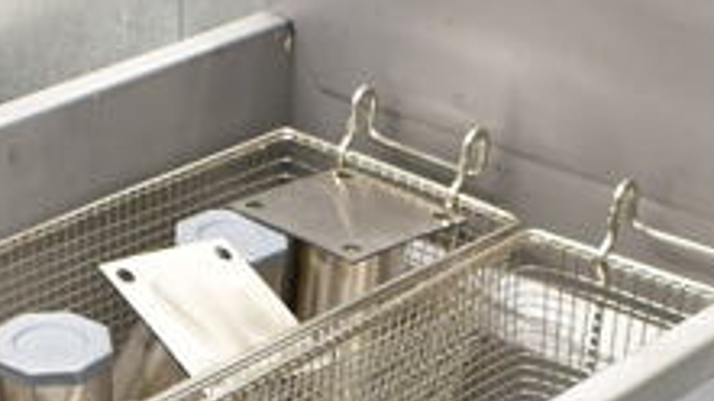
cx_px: 197
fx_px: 2214
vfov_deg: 10.0
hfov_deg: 18.2
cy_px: 587
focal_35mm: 117
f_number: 3.5
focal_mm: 18
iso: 800
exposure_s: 1/30
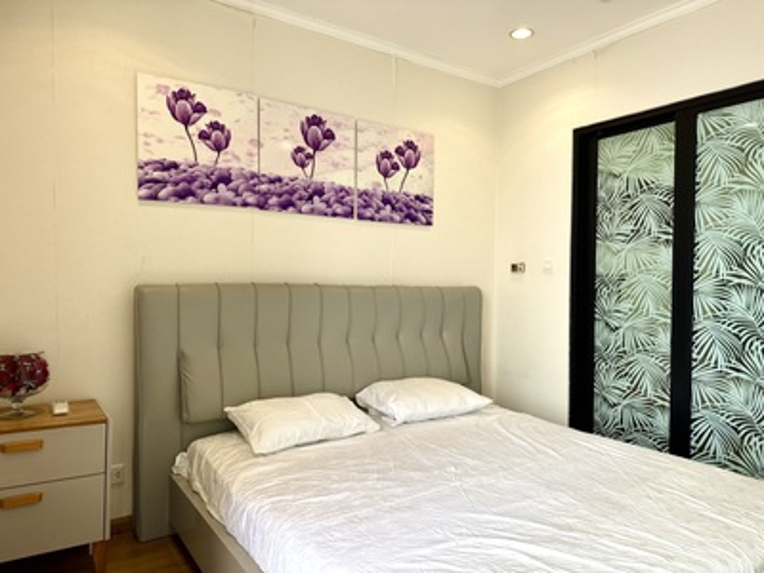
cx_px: 382
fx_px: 530
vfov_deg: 56.8
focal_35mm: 24
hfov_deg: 71.6
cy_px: 286
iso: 64
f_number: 1.78
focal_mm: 6.76
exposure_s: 1/121
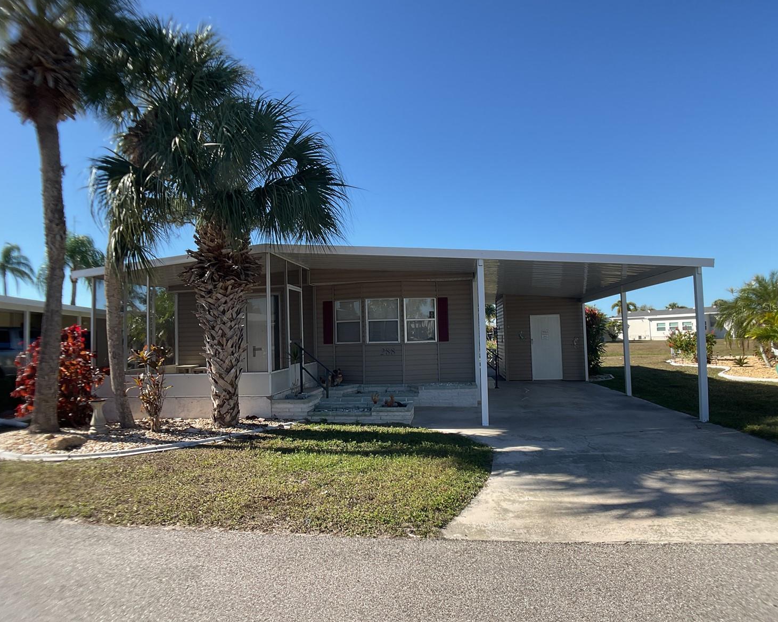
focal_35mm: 31
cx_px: 388
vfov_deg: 47.1
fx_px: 714
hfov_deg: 57.2
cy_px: 306
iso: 16
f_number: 1.8
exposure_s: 1/1412
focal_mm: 3
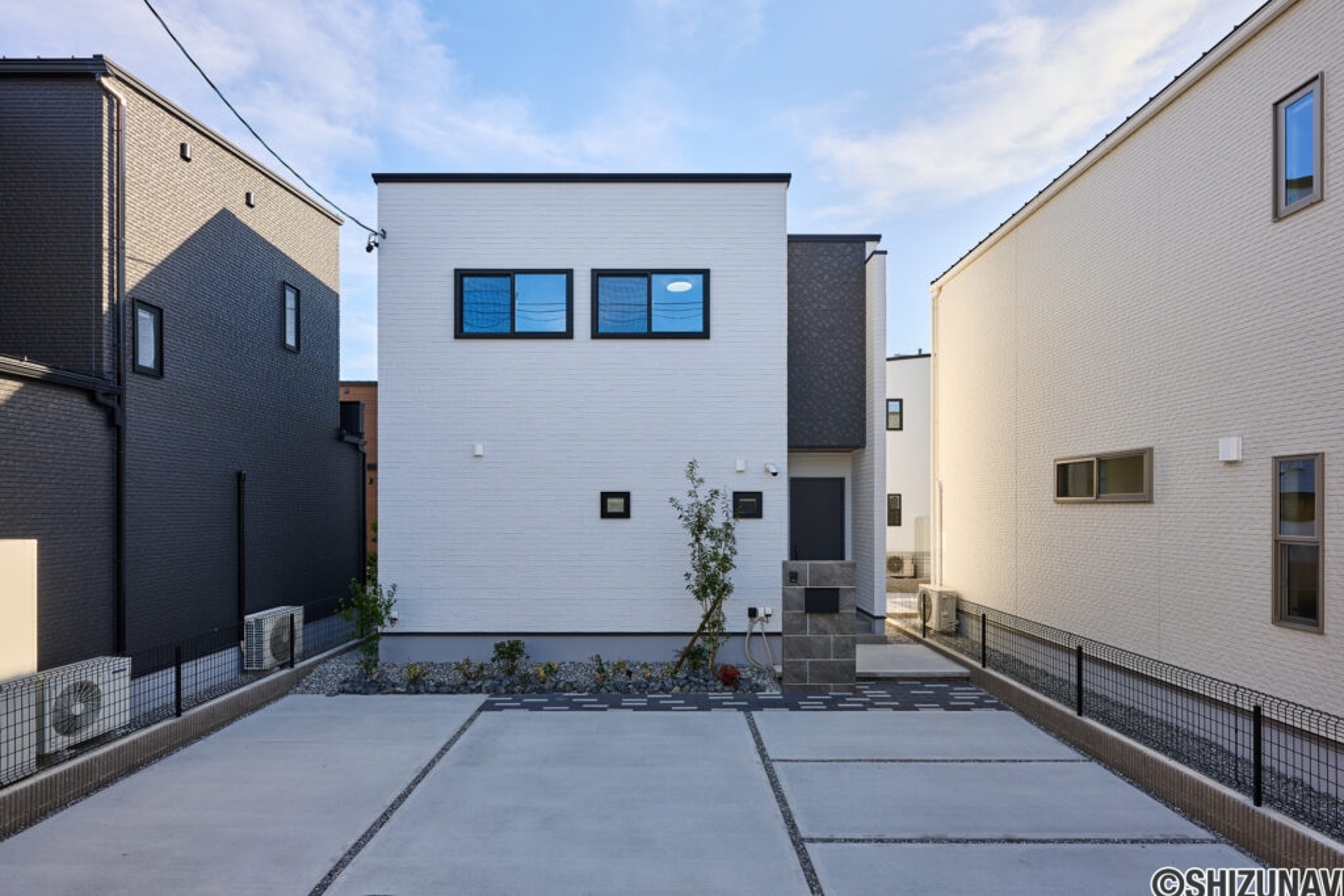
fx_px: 616
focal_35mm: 16
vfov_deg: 72.1
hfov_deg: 95.0
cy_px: 448
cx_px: 672
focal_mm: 16.5
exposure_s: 1/160
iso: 100
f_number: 8
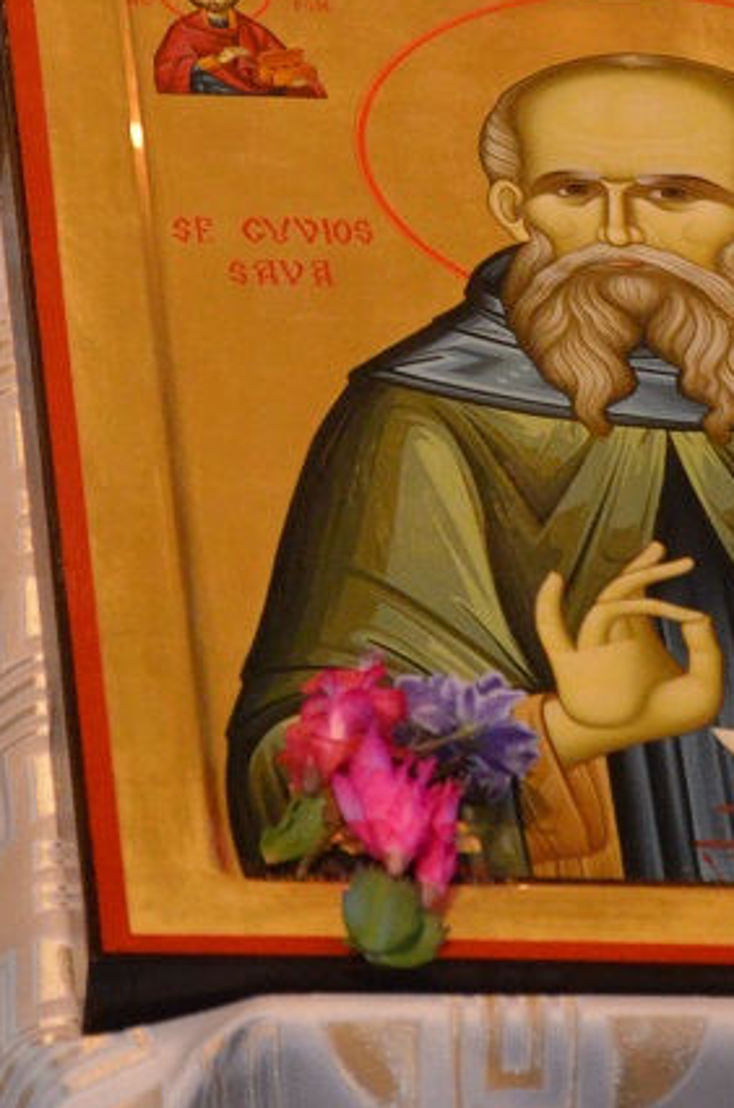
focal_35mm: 446
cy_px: 142
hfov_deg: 3.1
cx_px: 495
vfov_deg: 4.6
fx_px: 13719
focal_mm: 105
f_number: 5.6
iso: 3200
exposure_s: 1/60
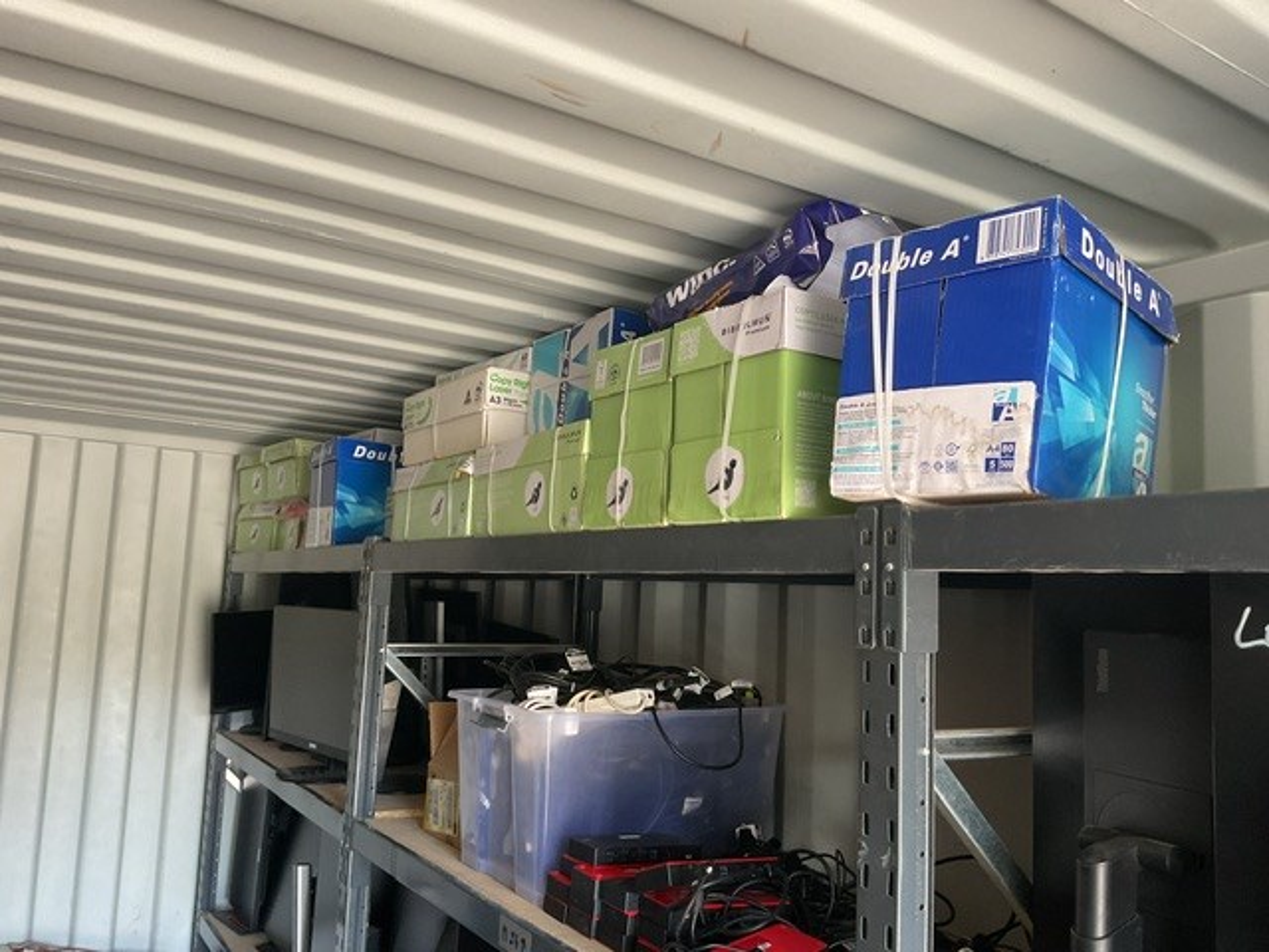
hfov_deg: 61.7
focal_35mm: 29
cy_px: 476
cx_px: 634
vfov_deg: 48.2
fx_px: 1063
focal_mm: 3
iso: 125
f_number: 1.8
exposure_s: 1/60
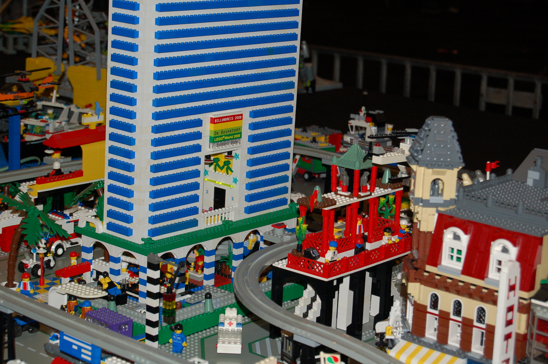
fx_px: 1255
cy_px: 182
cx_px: 274
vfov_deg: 16.5
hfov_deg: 24.6
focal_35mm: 82
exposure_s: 1/60
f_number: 5.6
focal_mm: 55
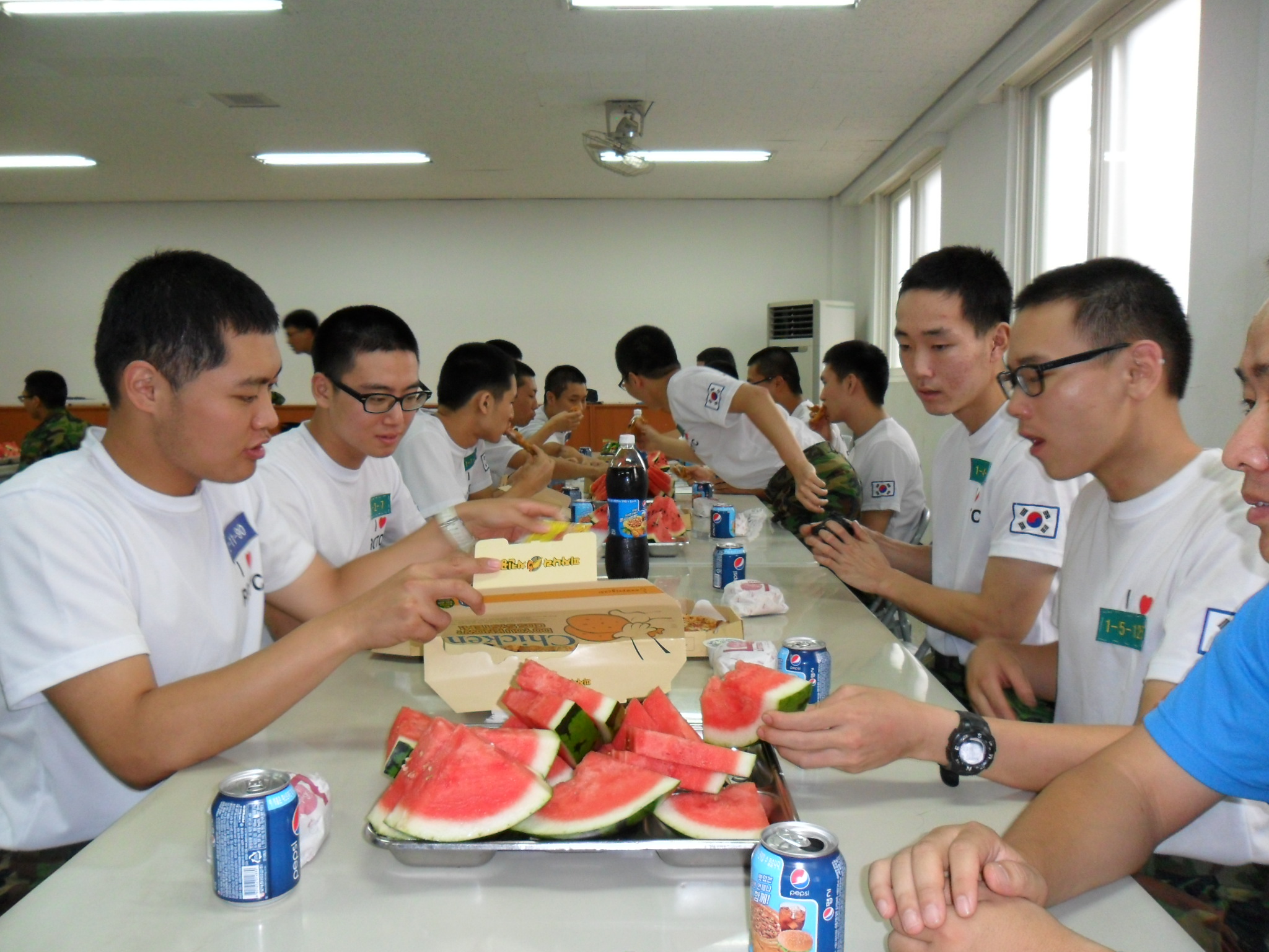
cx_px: 634
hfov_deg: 65.3
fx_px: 990
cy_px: 476
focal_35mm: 27
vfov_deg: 51.4
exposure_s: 1/45
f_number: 3.5
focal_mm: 4.9
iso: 160
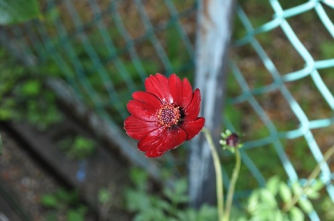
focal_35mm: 82
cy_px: 110
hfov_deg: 24.6
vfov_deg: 16.5
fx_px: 764
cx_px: 167
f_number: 8
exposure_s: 1/60
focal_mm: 55
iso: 200
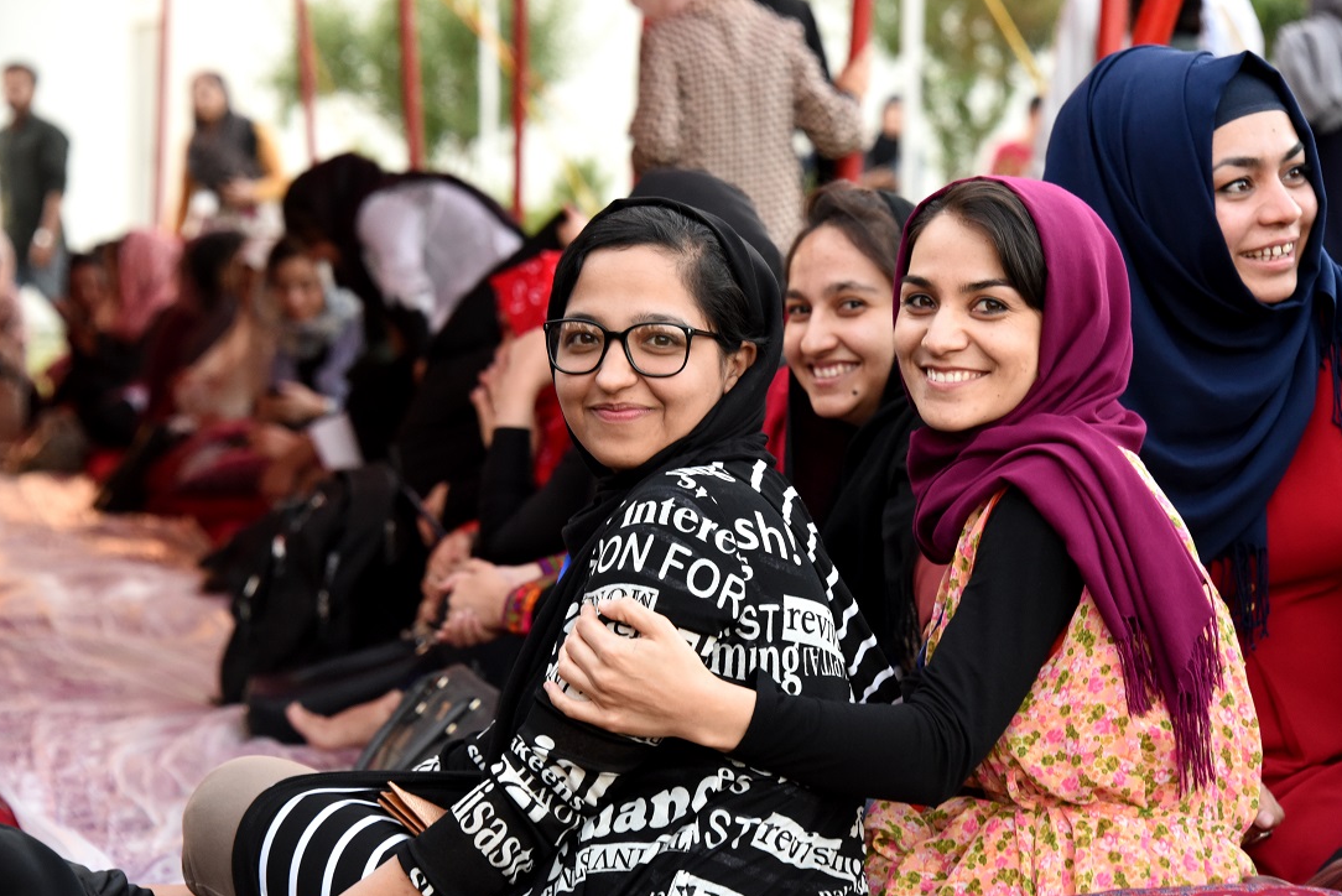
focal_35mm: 161
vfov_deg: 8.5
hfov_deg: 12.8
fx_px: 6005
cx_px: 717
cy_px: 438
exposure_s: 1/80
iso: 2800
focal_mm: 145
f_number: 7.1
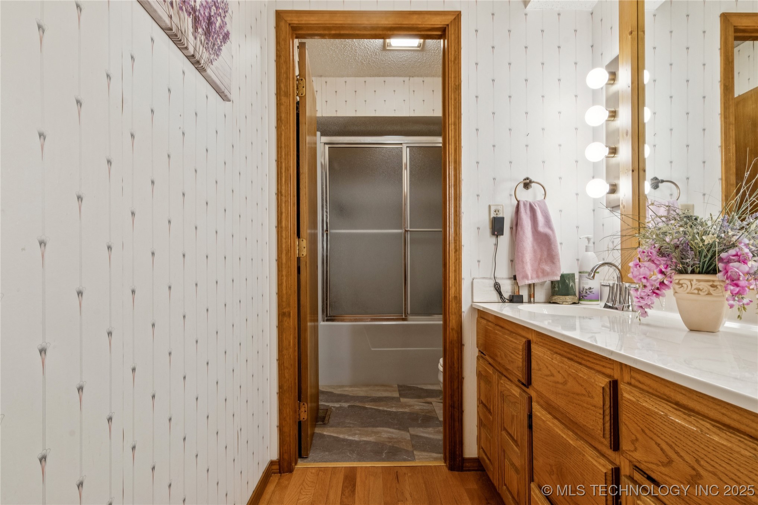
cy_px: 252
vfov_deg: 64.5
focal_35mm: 19
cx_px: 379
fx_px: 400
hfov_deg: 86.9
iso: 1250
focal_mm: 19
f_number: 16
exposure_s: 1/8
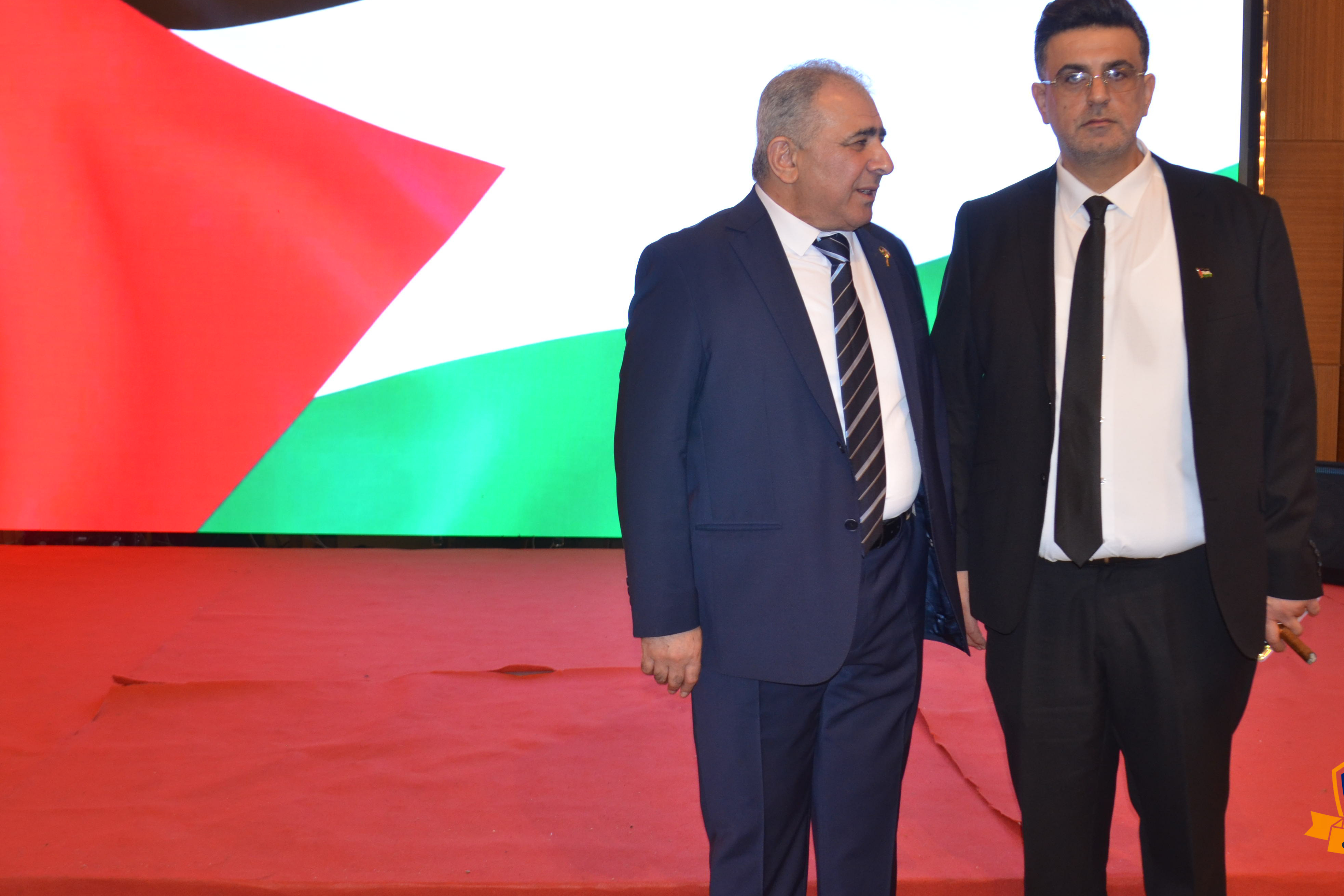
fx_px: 1680
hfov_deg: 43.6
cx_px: 651
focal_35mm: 45
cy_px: 348
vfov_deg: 29.8
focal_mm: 24
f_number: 4
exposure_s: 1/60
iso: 640
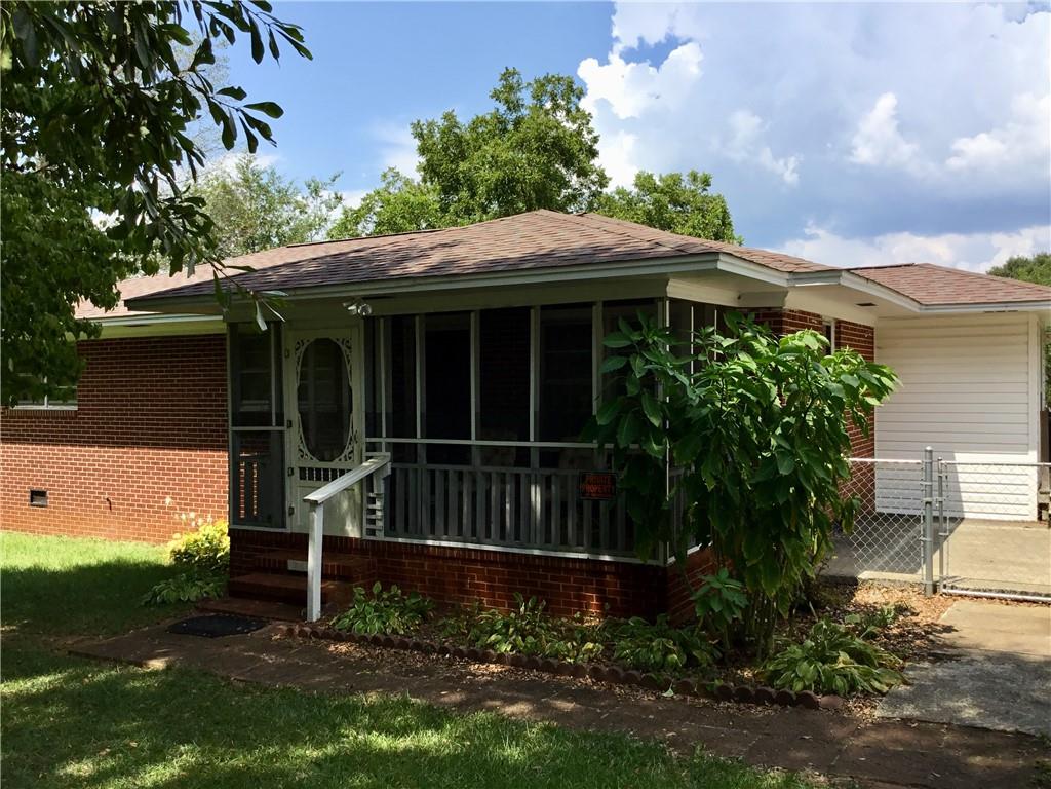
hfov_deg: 58.4
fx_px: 941
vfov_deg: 45.4
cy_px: 394
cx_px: 526
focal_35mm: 31
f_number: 2.4
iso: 25
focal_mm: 3.3
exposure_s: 1/926
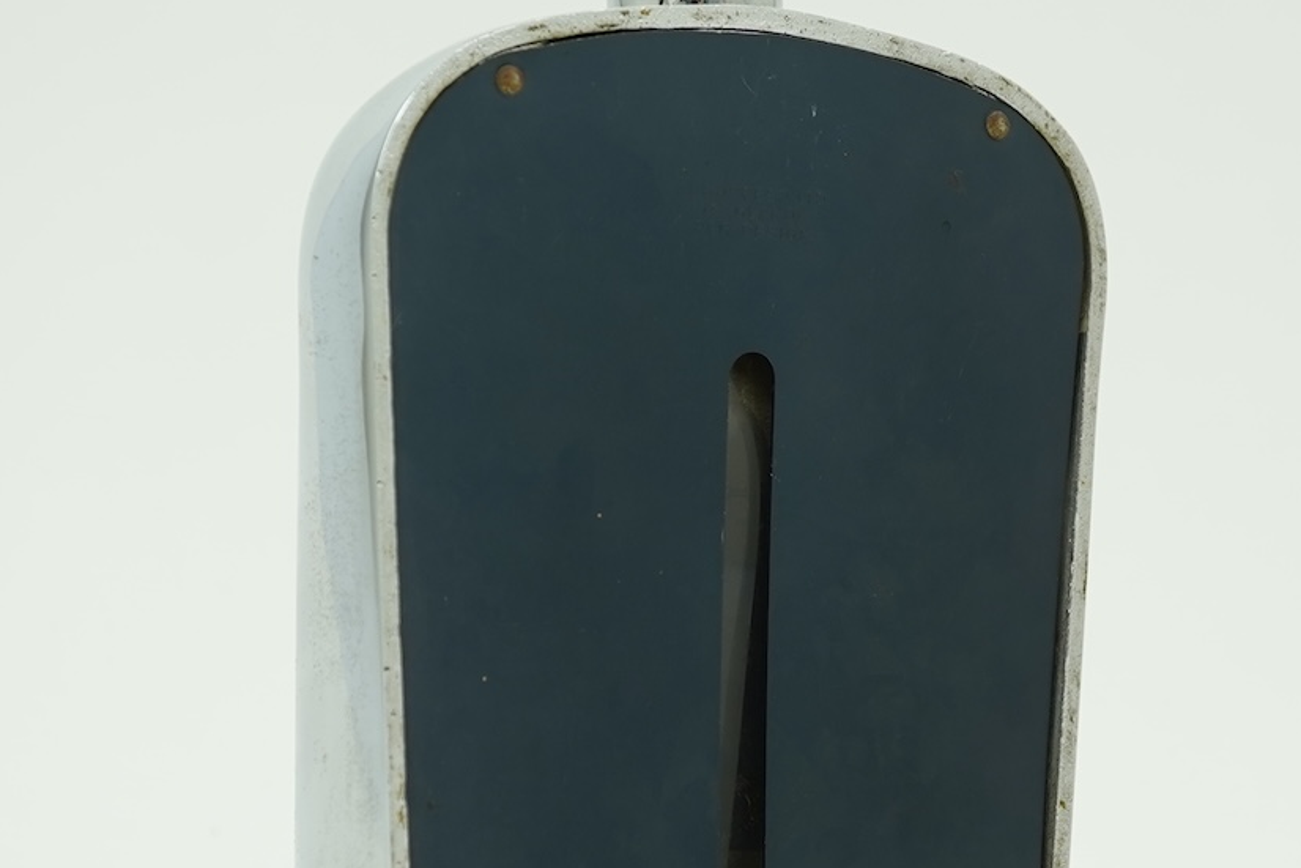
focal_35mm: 98
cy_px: 558
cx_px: 710
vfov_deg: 14.0
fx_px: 3542
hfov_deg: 20.8
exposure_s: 1/40
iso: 250
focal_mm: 30
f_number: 7.1
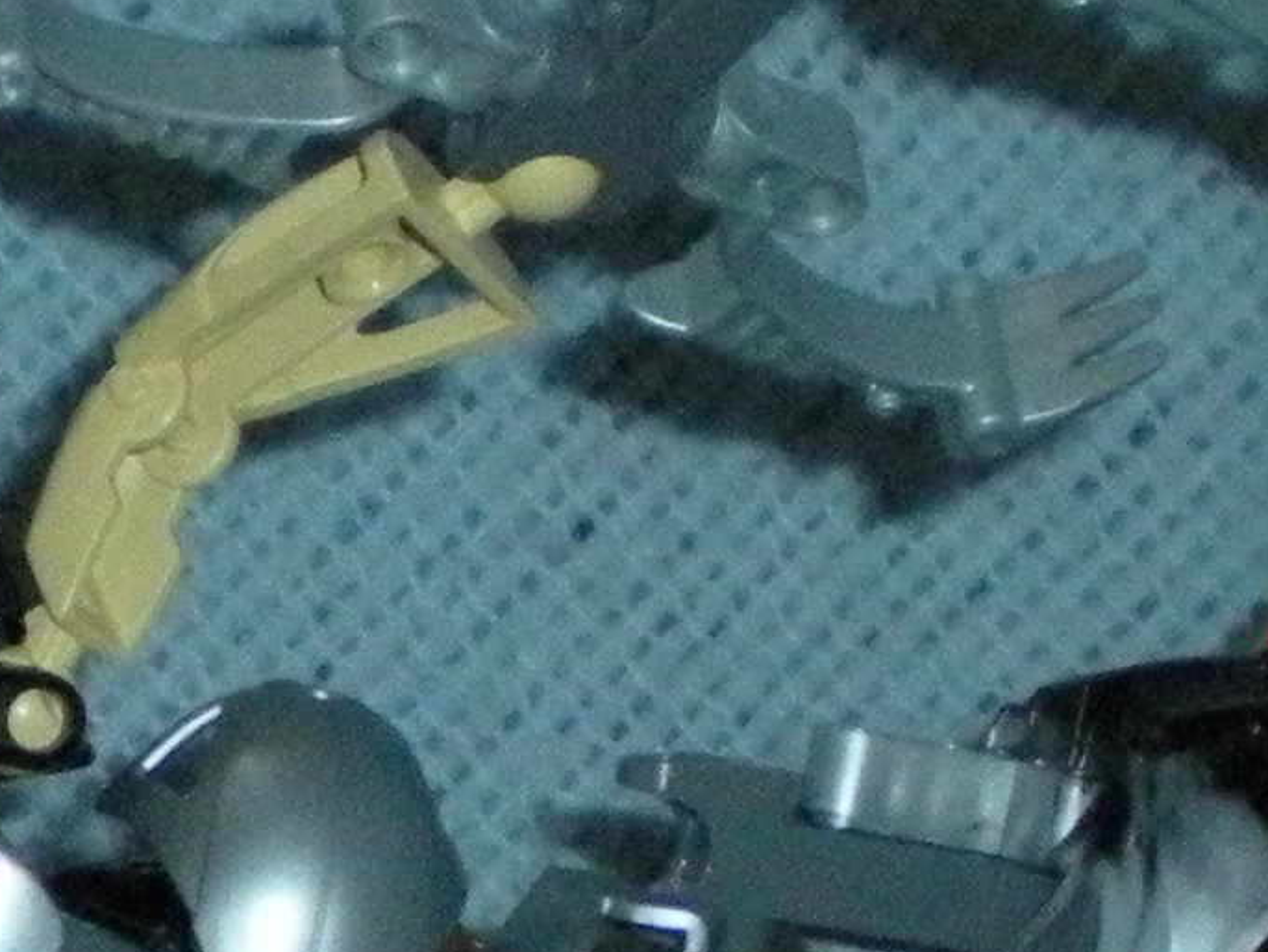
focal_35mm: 181
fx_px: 6631
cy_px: 1141
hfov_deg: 10.8
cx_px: 2
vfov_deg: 8.1
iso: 400
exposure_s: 1/60
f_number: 3.1
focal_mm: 6.3
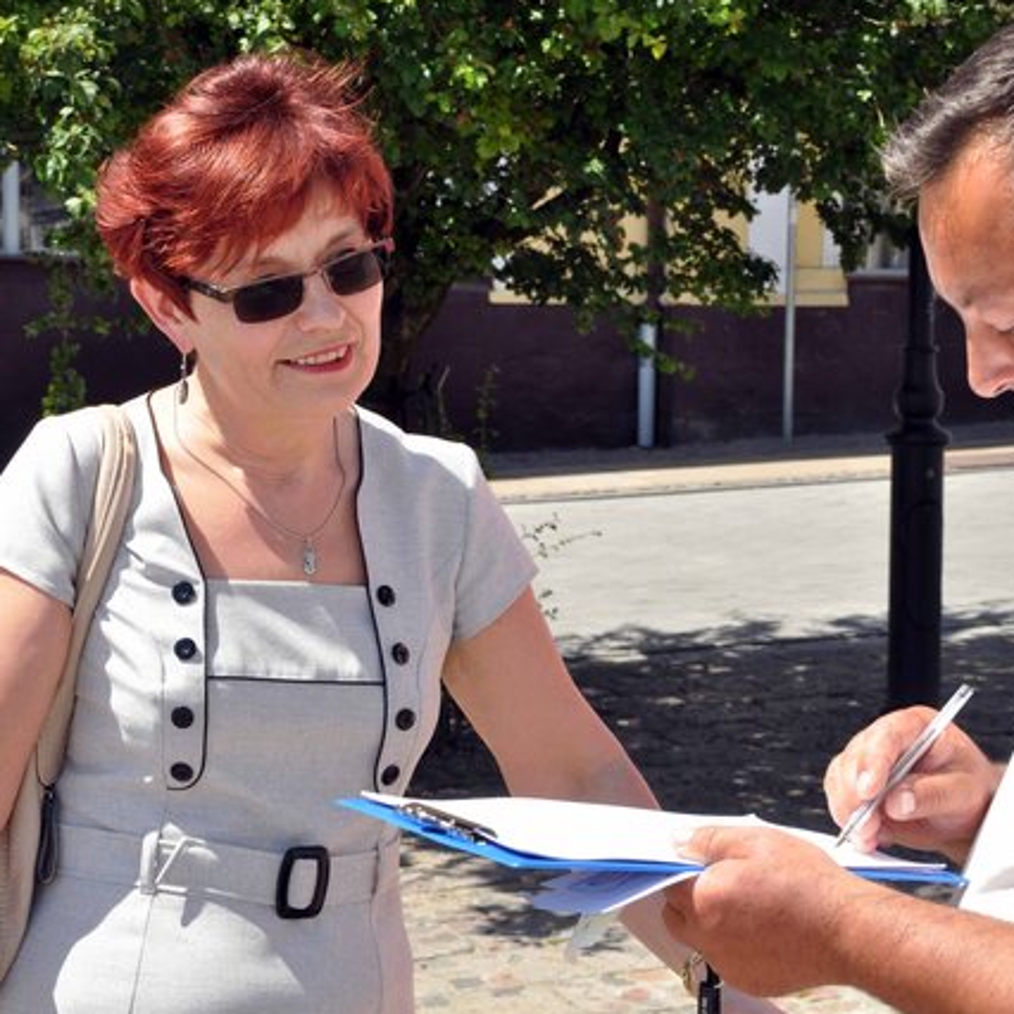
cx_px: 583
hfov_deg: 17.2
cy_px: 505
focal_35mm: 101
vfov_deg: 17.2
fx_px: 3347
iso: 250
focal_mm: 52
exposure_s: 1/200
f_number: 14
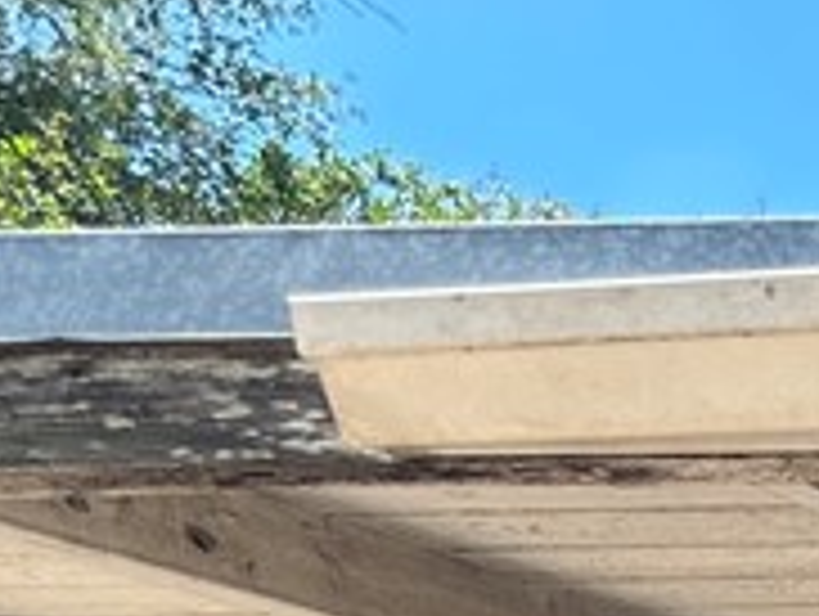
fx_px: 3198
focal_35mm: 135
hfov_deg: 12.0
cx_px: 1926
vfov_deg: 9.4
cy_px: 1637
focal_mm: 6.86
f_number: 1.78
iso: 80
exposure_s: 1/1131
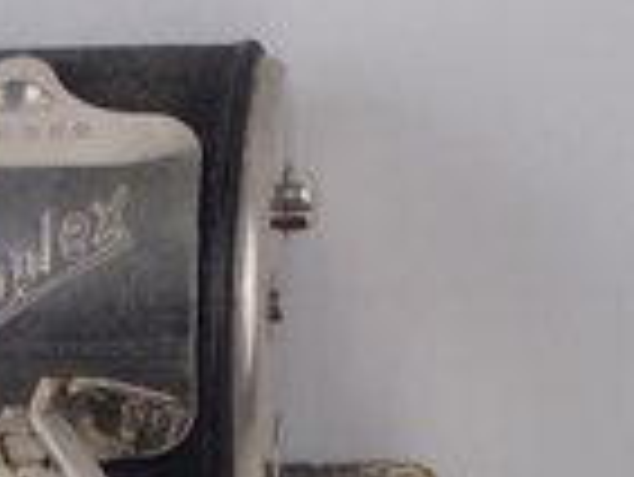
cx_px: 56
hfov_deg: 21.3
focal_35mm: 90
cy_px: 493
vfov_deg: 16.1
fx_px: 1650
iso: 250
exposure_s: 1/160
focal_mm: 6.64
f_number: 4.7
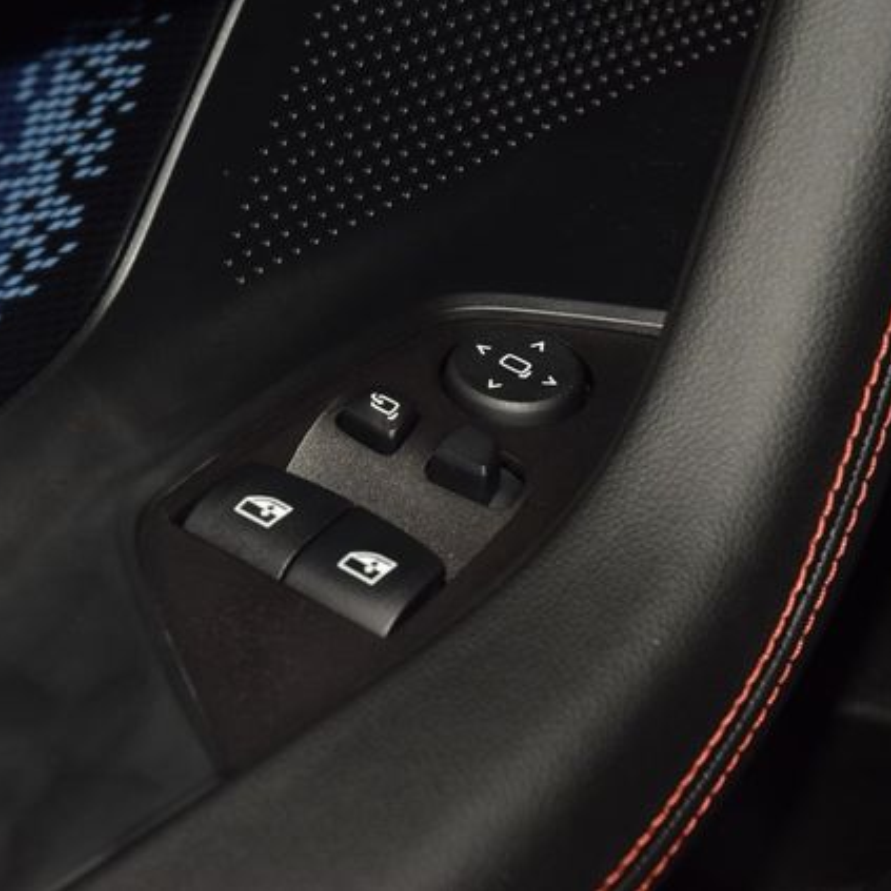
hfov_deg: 12.9
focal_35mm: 135
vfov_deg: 12.9
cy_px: 443
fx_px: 3931
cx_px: 404
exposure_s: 1/125
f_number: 8
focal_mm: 70
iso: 100
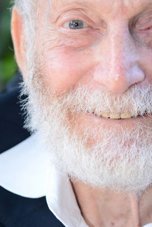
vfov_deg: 6.7
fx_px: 1938
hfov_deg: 4.5
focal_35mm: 306
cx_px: 133
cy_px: 120
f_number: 5
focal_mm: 120
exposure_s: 1/125
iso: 640
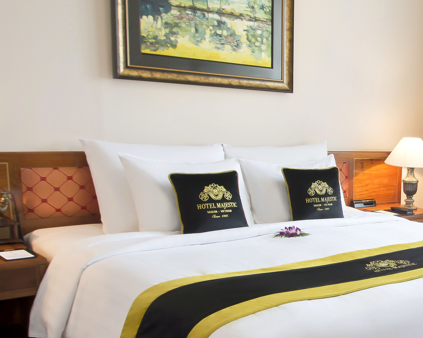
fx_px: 601
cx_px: 462
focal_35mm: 48
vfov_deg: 31.1
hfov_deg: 33.9
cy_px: 238
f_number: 8
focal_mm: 12
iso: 100
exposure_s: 2
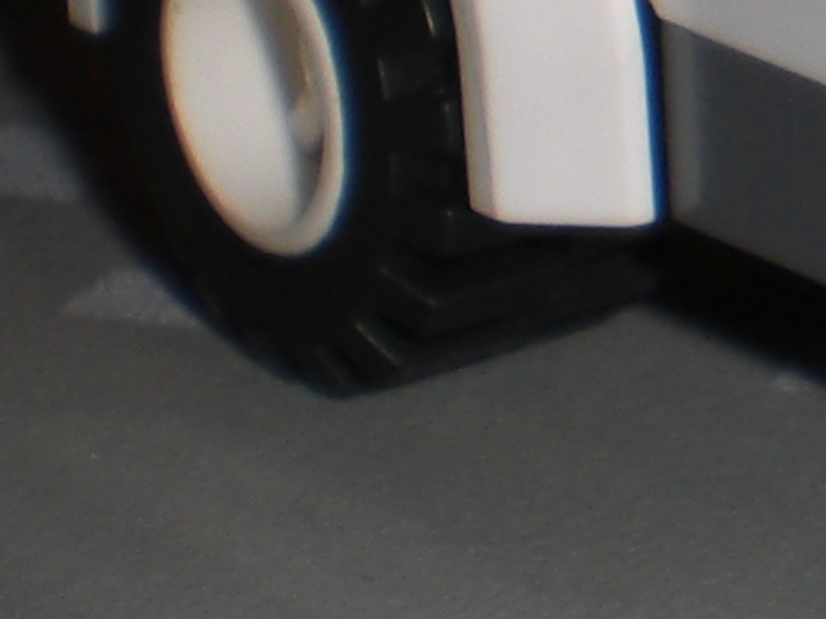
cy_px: -161
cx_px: 1849
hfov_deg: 8.2
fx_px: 5368
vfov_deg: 6.6
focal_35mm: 225
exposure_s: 1/60
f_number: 4.4
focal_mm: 6.3
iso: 50
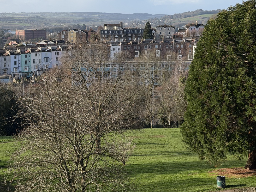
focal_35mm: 72
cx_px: 135
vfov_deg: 20.3
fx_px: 532
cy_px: 49
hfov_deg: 27.0
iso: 64
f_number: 1.78
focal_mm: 6.76
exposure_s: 1/3891
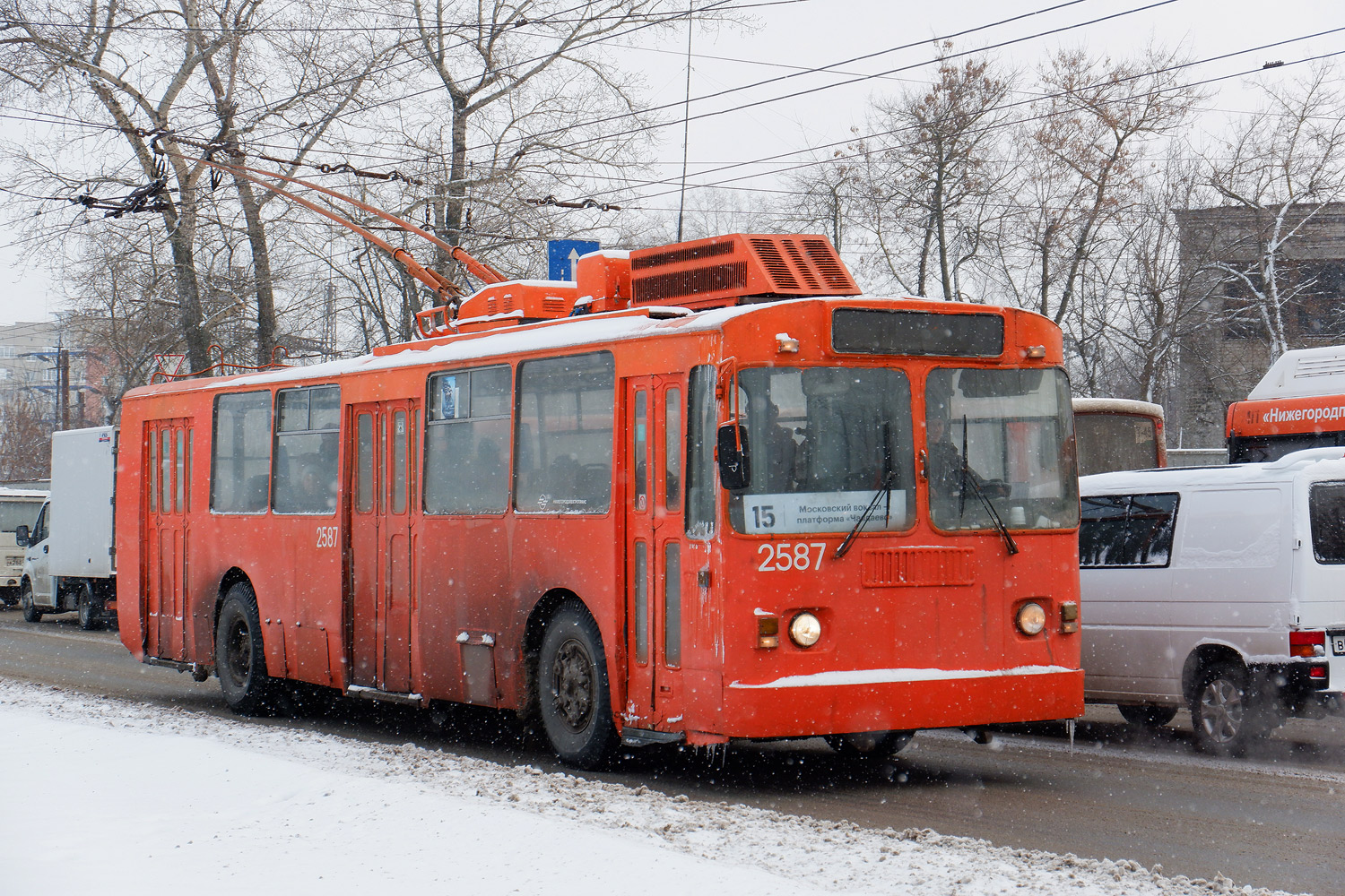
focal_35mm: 75
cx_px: 672
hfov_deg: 27.0
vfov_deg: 18.2
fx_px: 2802
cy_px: 448
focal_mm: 50
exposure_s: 1/500
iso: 640
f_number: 5.6
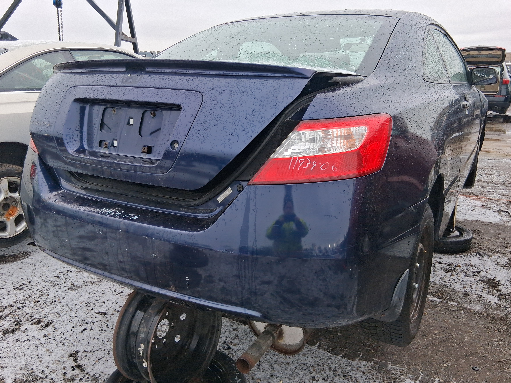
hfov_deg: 60.0
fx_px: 443
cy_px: 175
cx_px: 248
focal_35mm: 30
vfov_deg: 46.7
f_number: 1.8
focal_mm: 3.98
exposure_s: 1/120
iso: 50
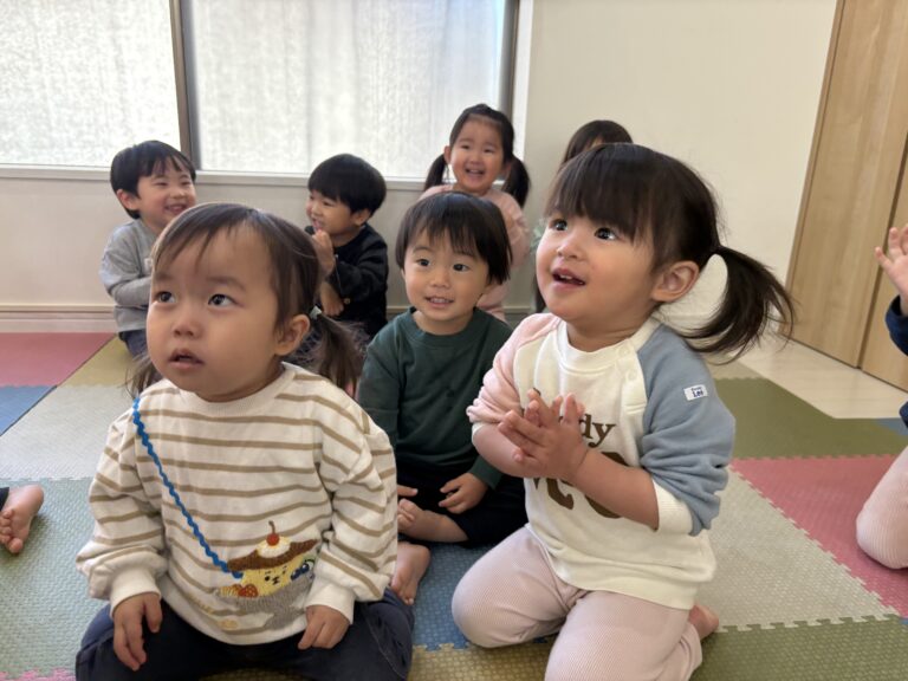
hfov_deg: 67.3
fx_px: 682
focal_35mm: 26
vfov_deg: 53.1
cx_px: 454
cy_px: 340
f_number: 1.6
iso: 125
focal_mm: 5.96
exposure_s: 1/69
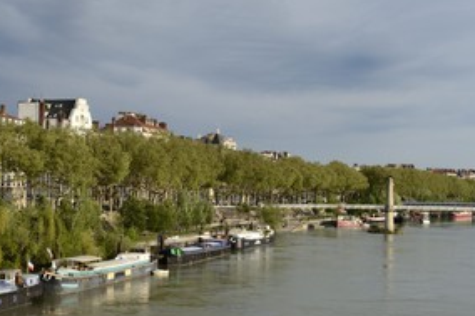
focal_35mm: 71
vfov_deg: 19.1
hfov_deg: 28.2
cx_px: 139
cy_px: 197
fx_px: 936
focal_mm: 48
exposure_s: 1/320
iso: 200
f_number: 8
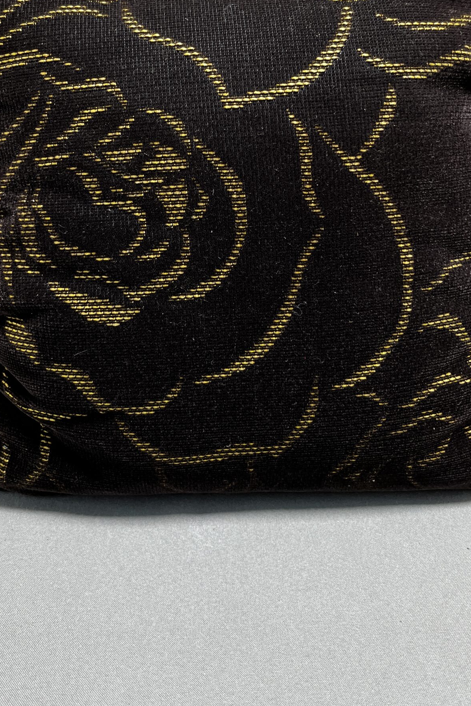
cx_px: 205
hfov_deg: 34.2
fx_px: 765
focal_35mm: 39
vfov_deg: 48.8
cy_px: 239
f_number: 1.6
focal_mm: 5.1
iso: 100
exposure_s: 1/100
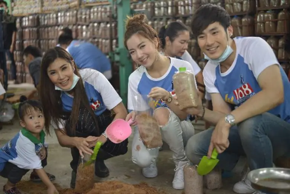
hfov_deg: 39.6
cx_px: 145
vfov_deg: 27.0
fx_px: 403
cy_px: 97
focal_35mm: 50
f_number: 1.8
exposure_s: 1/320
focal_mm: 50
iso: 500
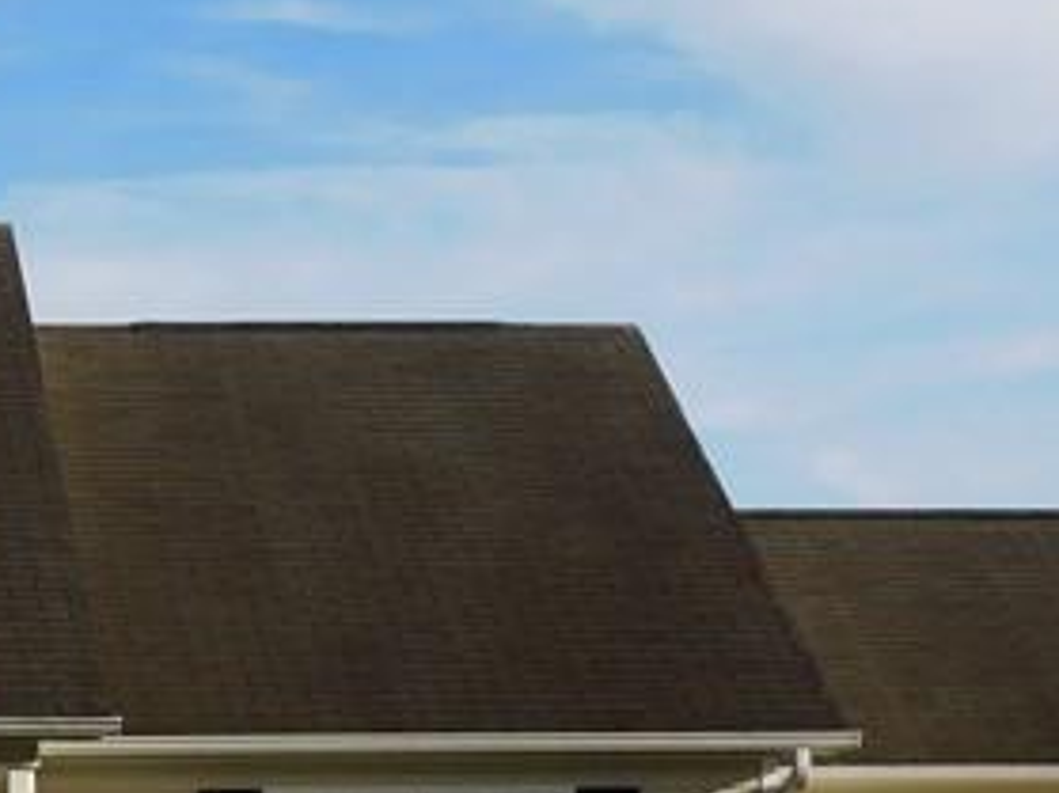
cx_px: -114
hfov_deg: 13.2
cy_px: 626
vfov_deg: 10.1
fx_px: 4495
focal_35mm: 147
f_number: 3.8
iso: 125
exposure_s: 1/1250
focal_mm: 7.2
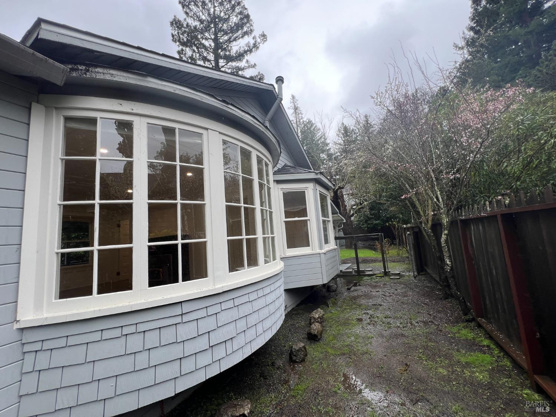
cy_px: 208
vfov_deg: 89.9
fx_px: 209
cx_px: 278
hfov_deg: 106.2
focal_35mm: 13
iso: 32
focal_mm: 1.57
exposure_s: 1/132
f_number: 1.8
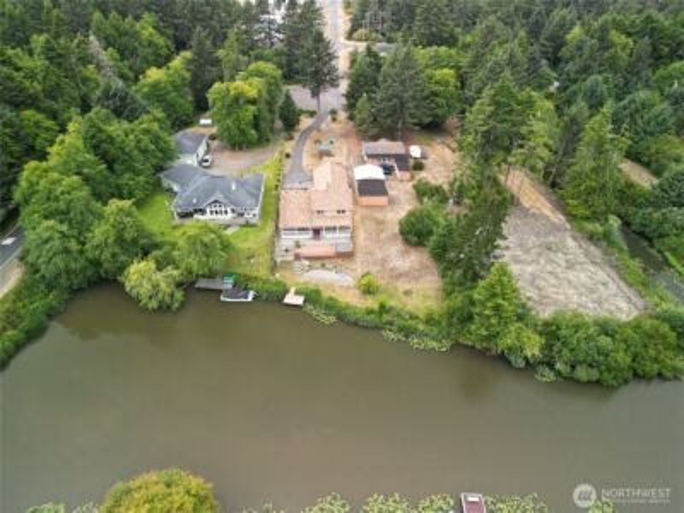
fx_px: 474
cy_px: 256
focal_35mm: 24
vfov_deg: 56.8
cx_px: 342
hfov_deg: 71.6
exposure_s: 1/250
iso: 100
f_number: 1.7
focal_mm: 6.72
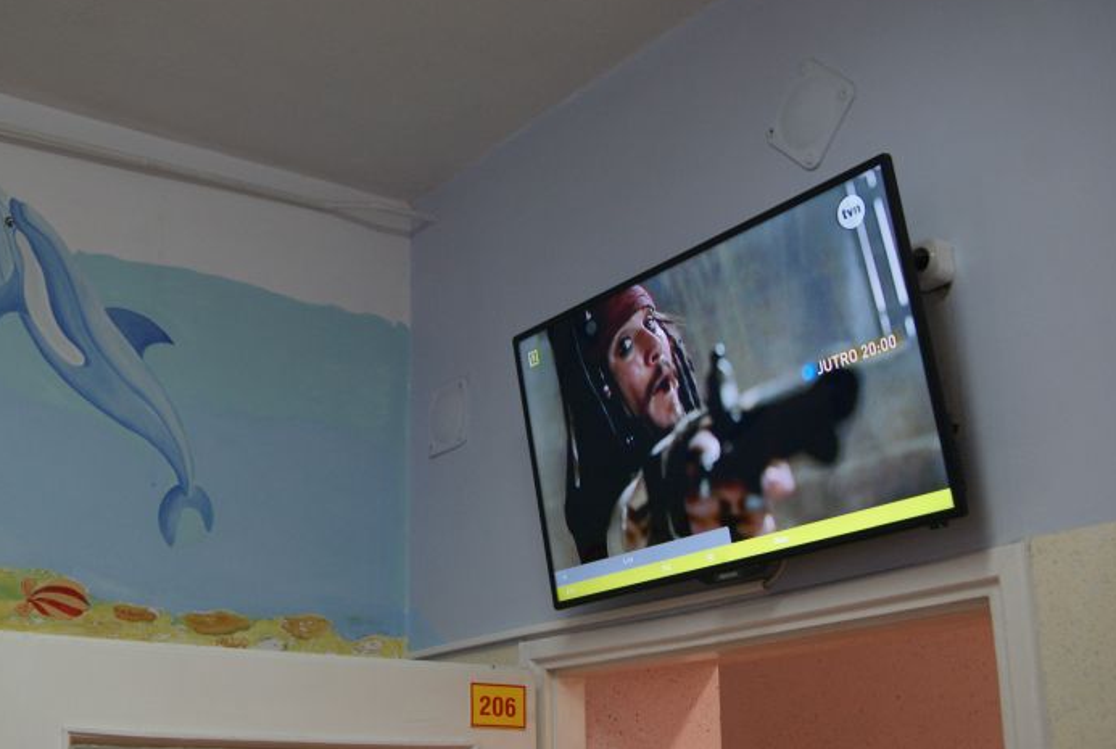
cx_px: 506
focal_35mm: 45
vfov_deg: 30.0
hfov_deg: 43.5
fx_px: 1398
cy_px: 382
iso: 400
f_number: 4
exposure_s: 1/30
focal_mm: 26
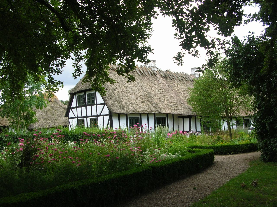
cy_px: 104
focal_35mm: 37
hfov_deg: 50.2
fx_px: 296
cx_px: 138
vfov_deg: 38.6
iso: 50
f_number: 2.9
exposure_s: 1/153
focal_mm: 6.2
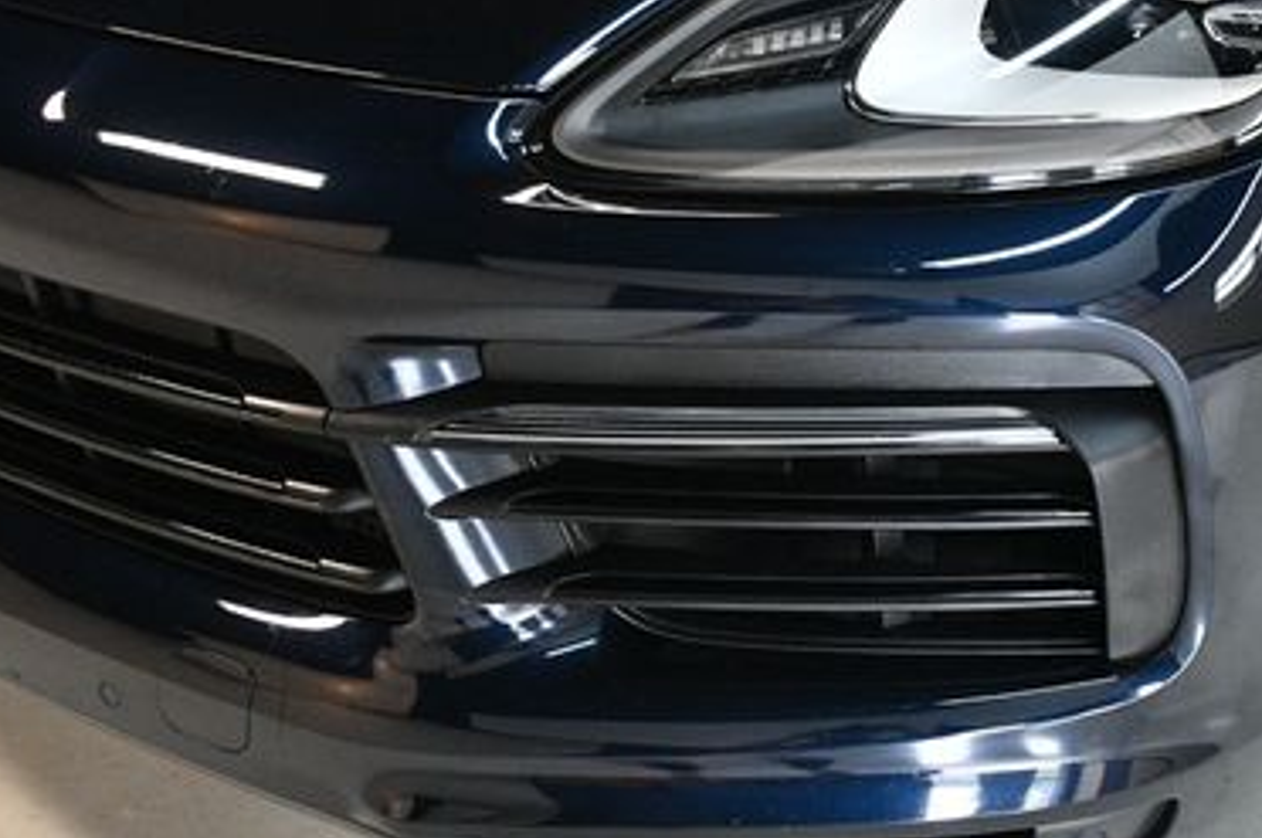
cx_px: 943
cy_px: 261
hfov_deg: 31.8
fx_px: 2171
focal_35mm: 62
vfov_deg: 21.7
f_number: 3.8
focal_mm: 24
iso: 1800
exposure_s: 1/125
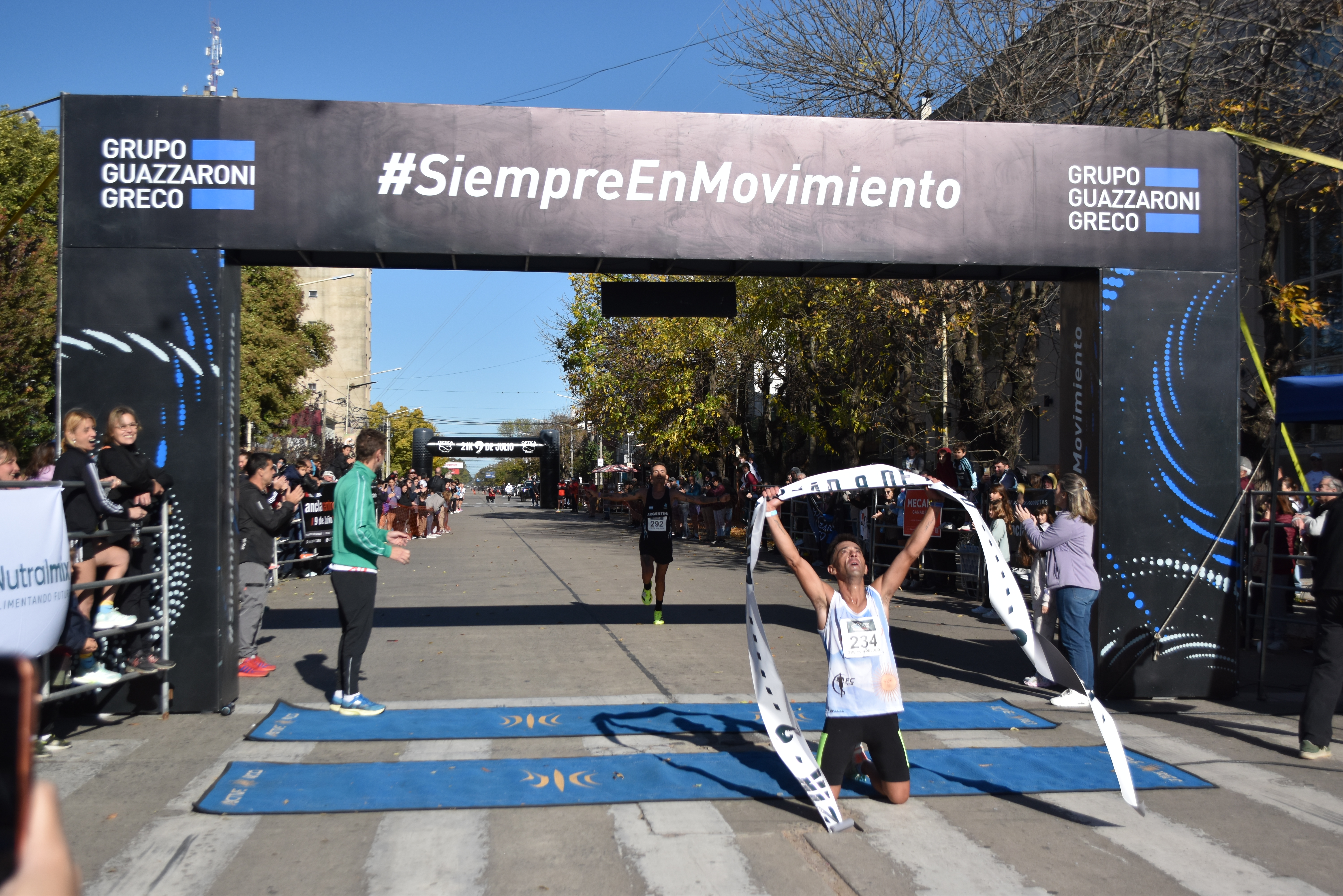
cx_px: 672
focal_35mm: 39
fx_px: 1455
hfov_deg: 49.6
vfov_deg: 34.2
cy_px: 448
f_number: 4.5
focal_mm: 26
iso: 400
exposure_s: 1/4000
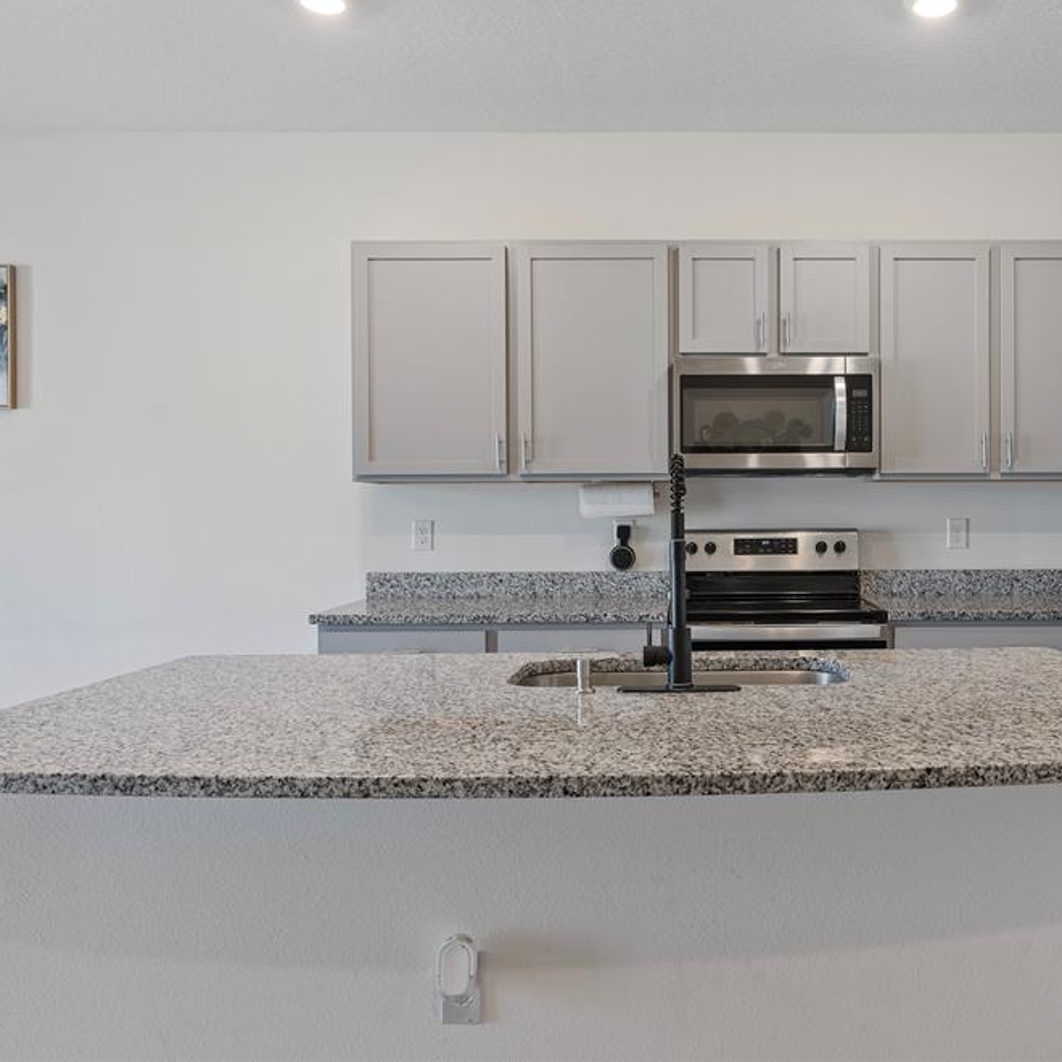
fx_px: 1007
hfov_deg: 54.4
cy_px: 514
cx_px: 713
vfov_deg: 55.6
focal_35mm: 29
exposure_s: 1/1.67
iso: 250
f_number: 8
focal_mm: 22
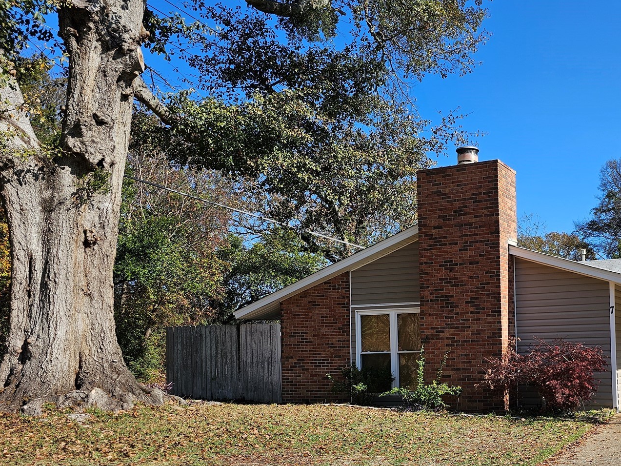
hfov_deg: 47.9
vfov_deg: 38.0
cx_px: 479
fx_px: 664
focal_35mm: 37
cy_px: 326
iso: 10
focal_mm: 6.3
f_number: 1.7
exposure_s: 1/611
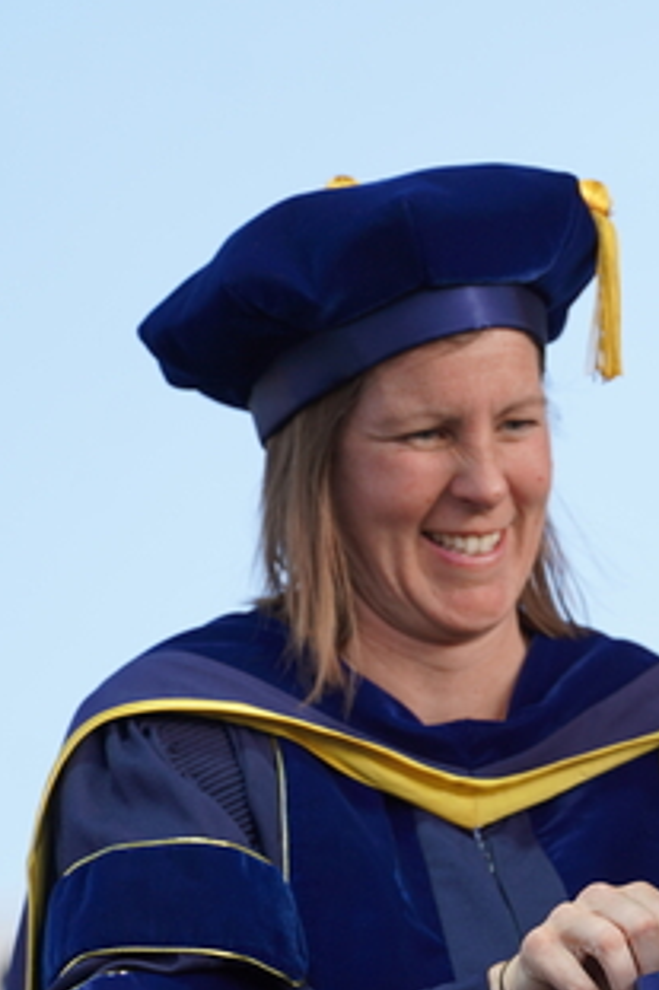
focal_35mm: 515
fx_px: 14156
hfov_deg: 2.7
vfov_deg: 4.0
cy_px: 815
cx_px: 1149
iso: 100
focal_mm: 200
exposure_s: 1/250
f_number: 4
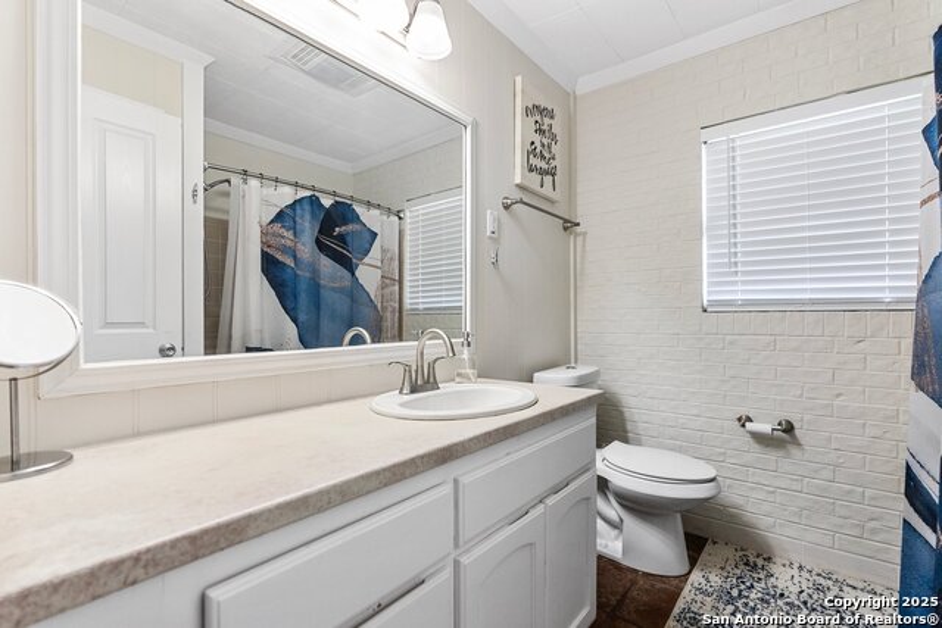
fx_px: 419
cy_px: 314
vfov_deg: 73.8
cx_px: 471
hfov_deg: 96.7
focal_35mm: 16
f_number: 4
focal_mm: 16
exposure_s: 1/160
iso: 640
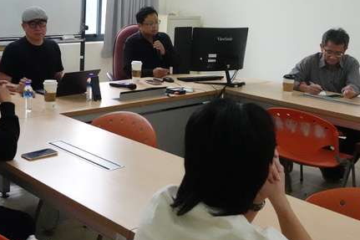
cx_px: 98
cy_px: 59
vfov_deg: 25.6
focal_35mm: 52
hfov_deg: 37.4
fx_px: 520
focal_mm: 12.39
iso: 5000
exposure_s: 1/125
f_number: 4
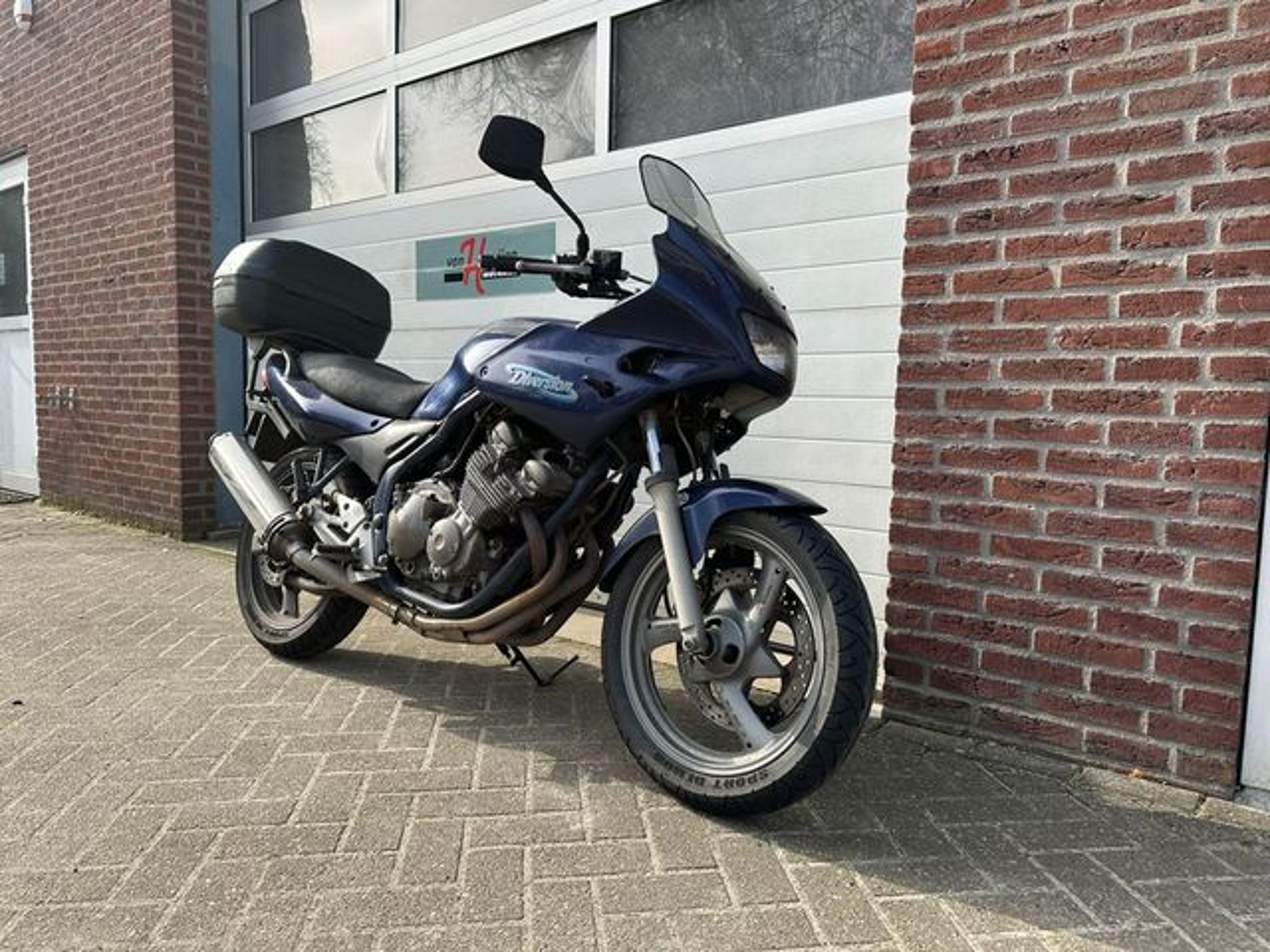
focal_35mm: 24
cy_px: 476
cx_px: 635
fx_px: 881
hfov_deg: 71.6
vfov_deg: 56.8
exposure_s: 1/1949
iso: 80
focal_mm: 6.86
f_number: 1.78
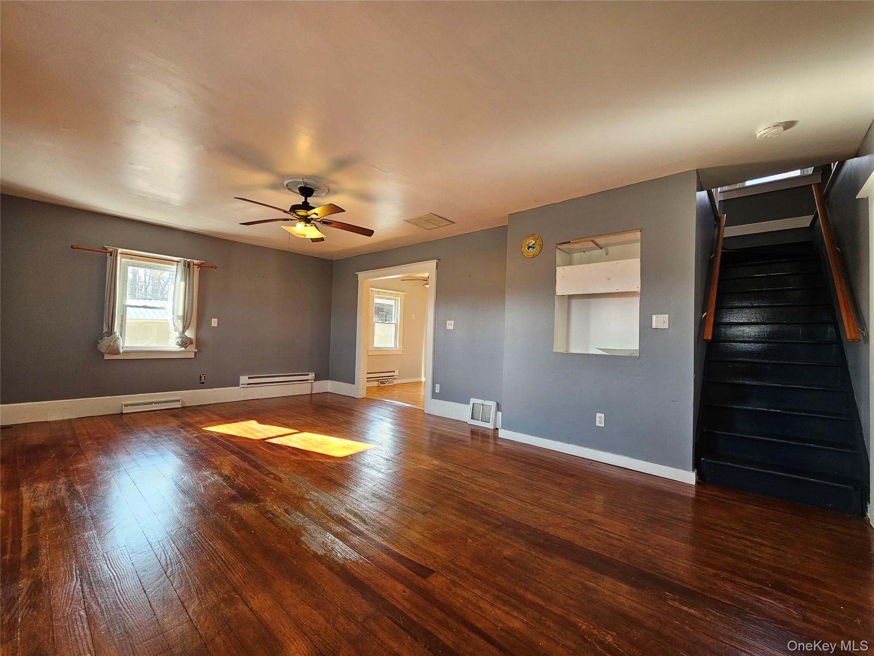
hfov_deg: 106.2
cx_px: 437
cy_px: 328
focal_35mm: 13
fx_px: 328
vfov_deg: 89.9
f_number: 2.2
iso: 100
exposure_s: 1/60
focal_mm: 2.2
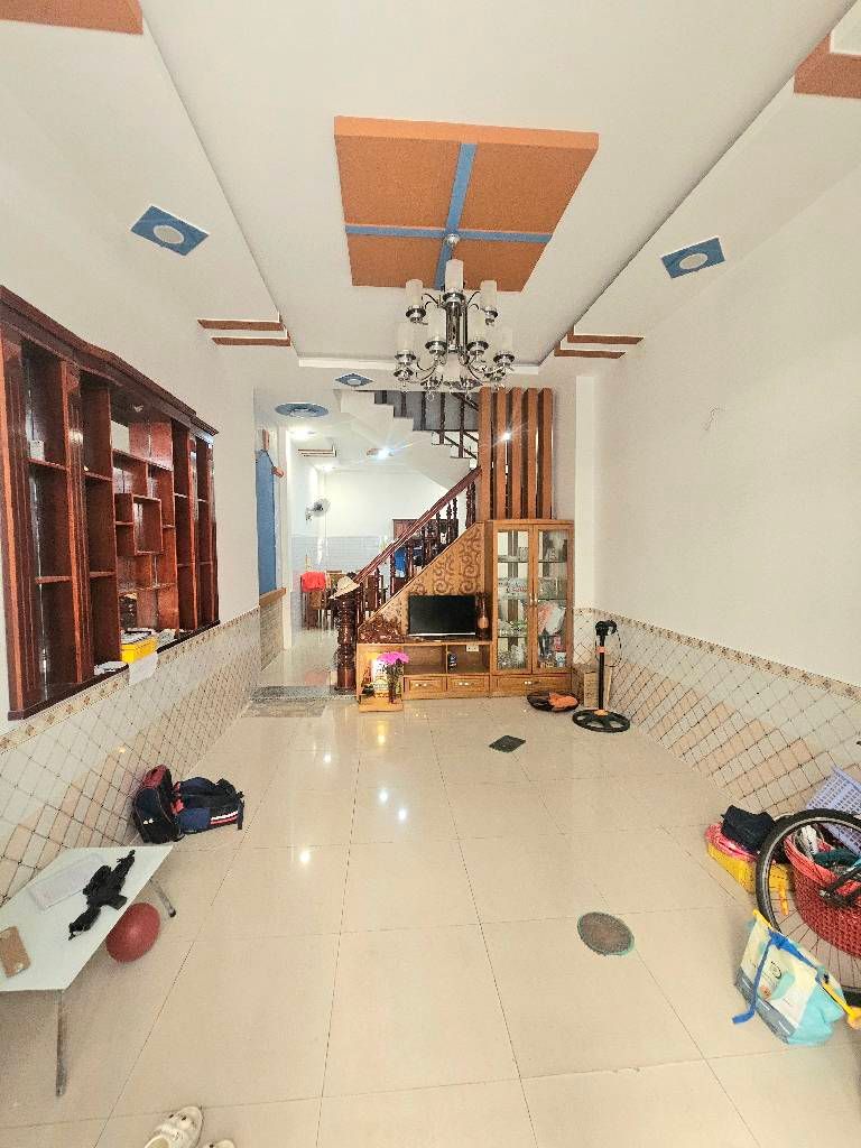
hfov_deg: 89.9
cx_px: 430
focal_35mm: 13
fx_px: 431
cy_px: 574
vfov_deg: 106.2
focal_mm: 2.2
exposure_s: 1/50
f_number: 2.2
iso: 320
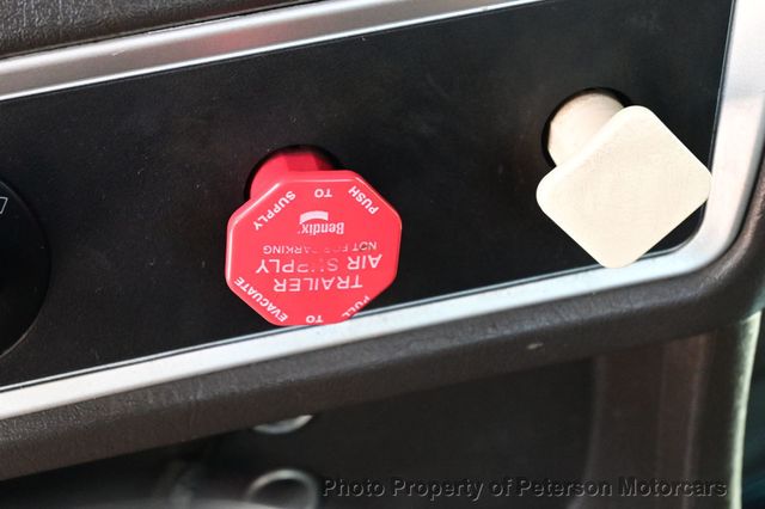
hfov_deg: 28.7
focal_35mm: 70
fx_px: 1497
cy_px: 254
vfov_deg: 19.3
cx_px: 382
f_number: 6
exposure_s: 1/80
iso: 4000
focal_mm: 47
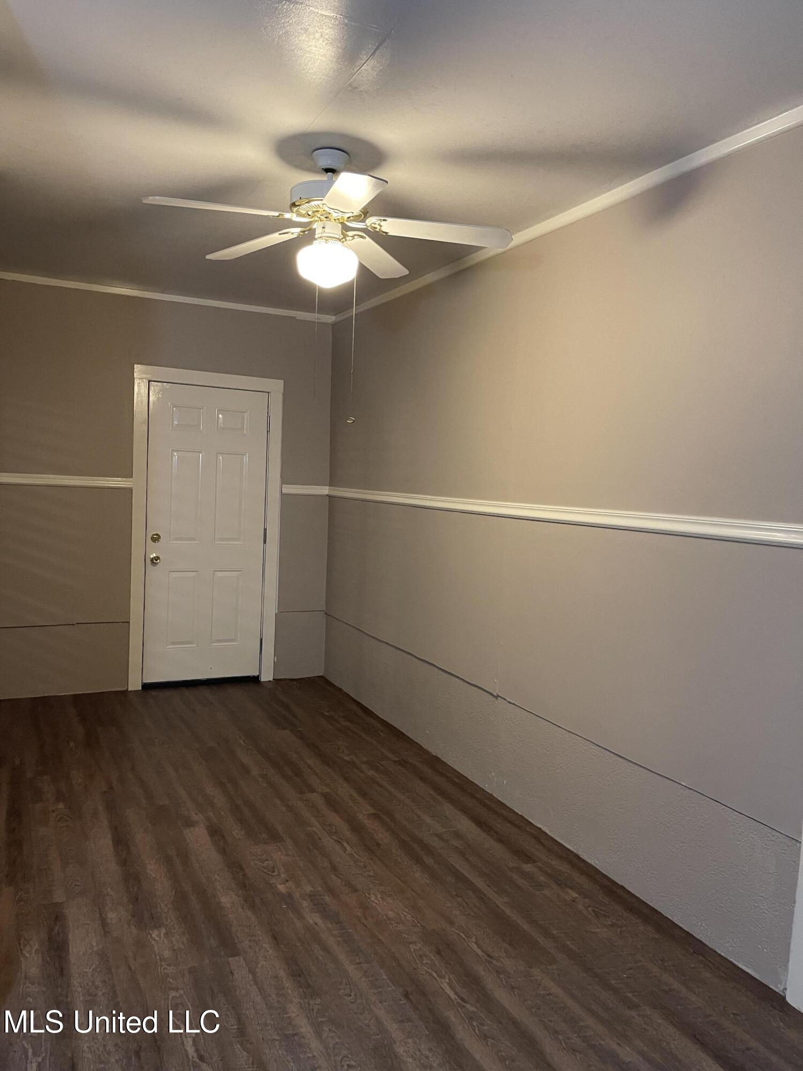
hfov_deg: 54.9
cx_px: 402
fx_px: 773
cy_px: 536
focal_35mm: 25
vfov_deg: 69.4
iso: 500
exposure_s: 1/40
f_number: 1.6
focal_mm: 5.1
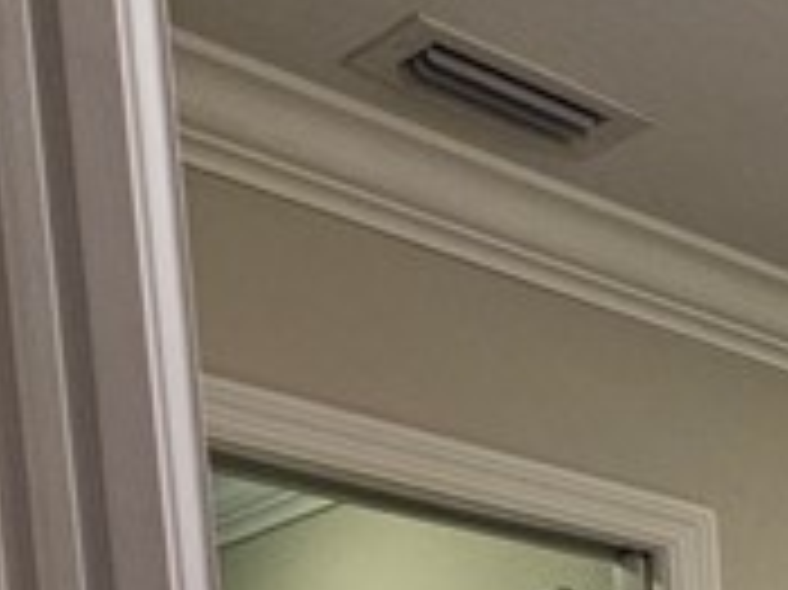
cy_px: 1248
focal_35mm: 76
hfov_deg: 16.9
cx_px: 1680
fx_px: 1729
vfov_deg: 15.0
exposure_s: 1/60
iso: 125
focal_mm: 2.2
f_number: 2.2
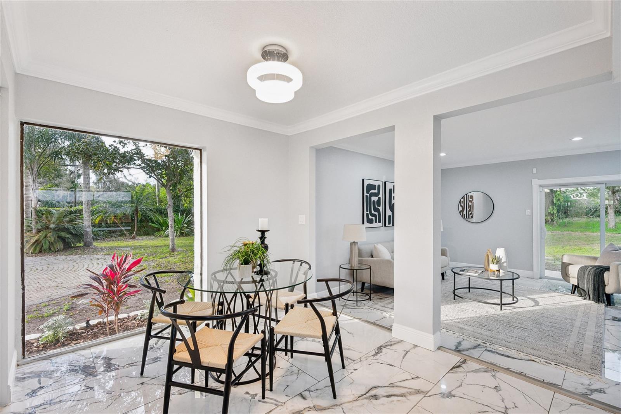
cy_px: 207
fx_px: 276
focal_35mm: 16
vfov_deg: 73.7
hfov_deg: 96.7
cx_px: 310
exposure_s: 1/50
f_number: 7.1
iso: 1000
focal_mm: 16
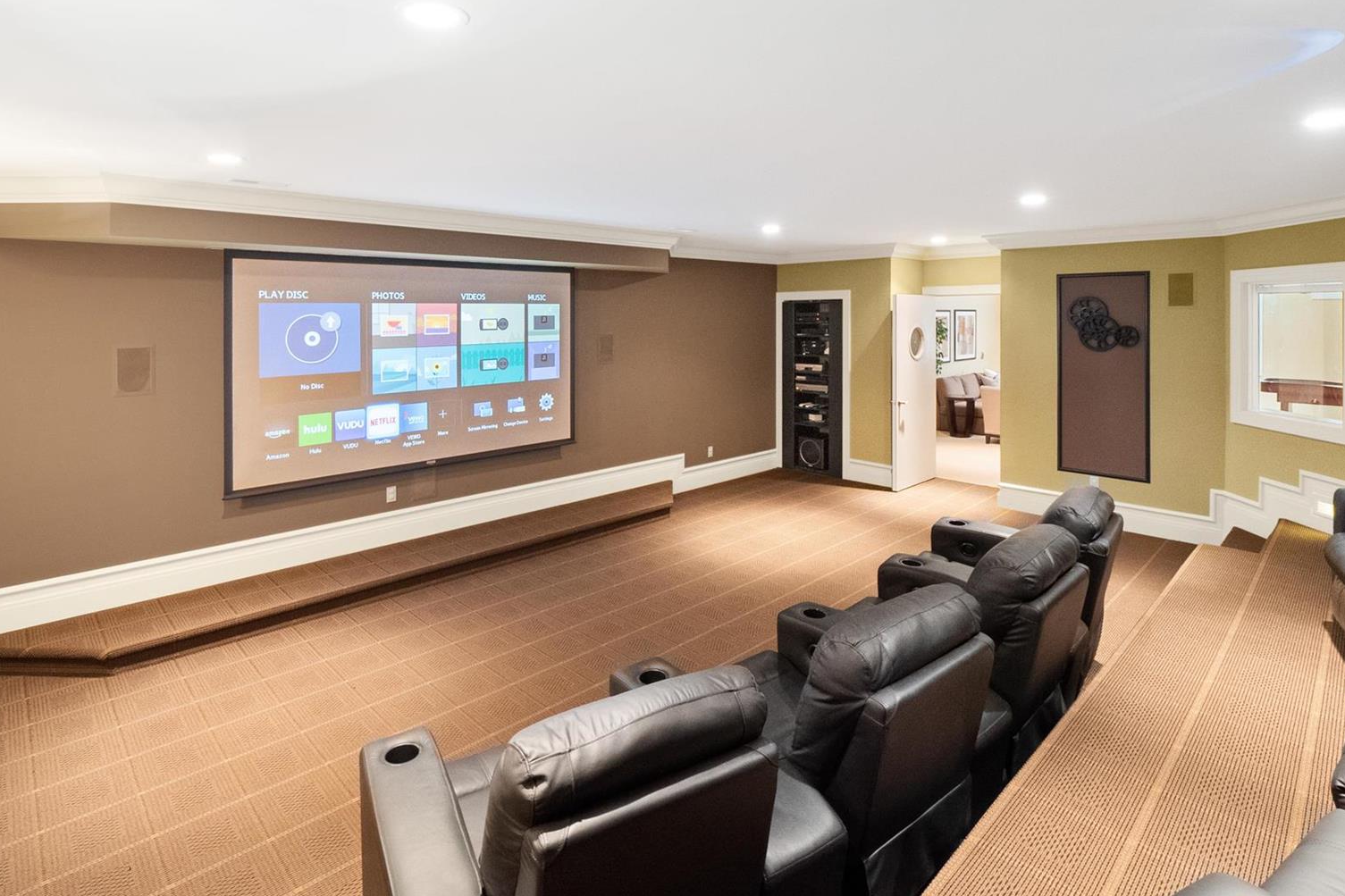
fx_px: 635
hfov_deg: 93.2
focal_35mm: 17
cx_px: 650
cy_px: 429
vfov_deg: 70.4
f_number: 8
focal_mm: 8
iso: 1600
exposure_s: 1/2.5
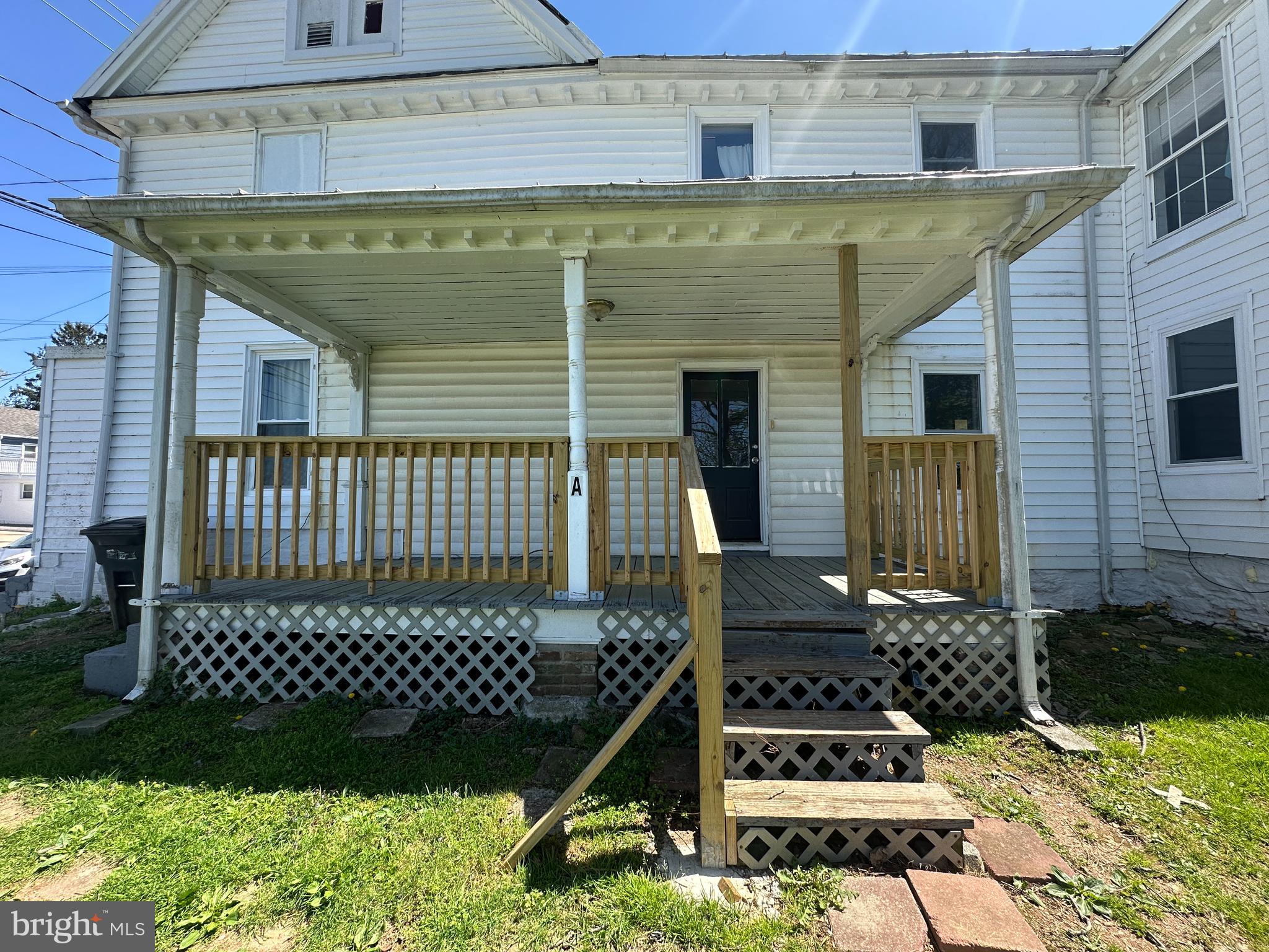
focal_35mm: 14
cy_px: 476
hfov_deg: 102.1
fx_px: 513
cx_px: 634
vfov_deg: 85.7
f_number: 2.2
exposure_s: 1/493
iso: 40
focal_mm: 2.22
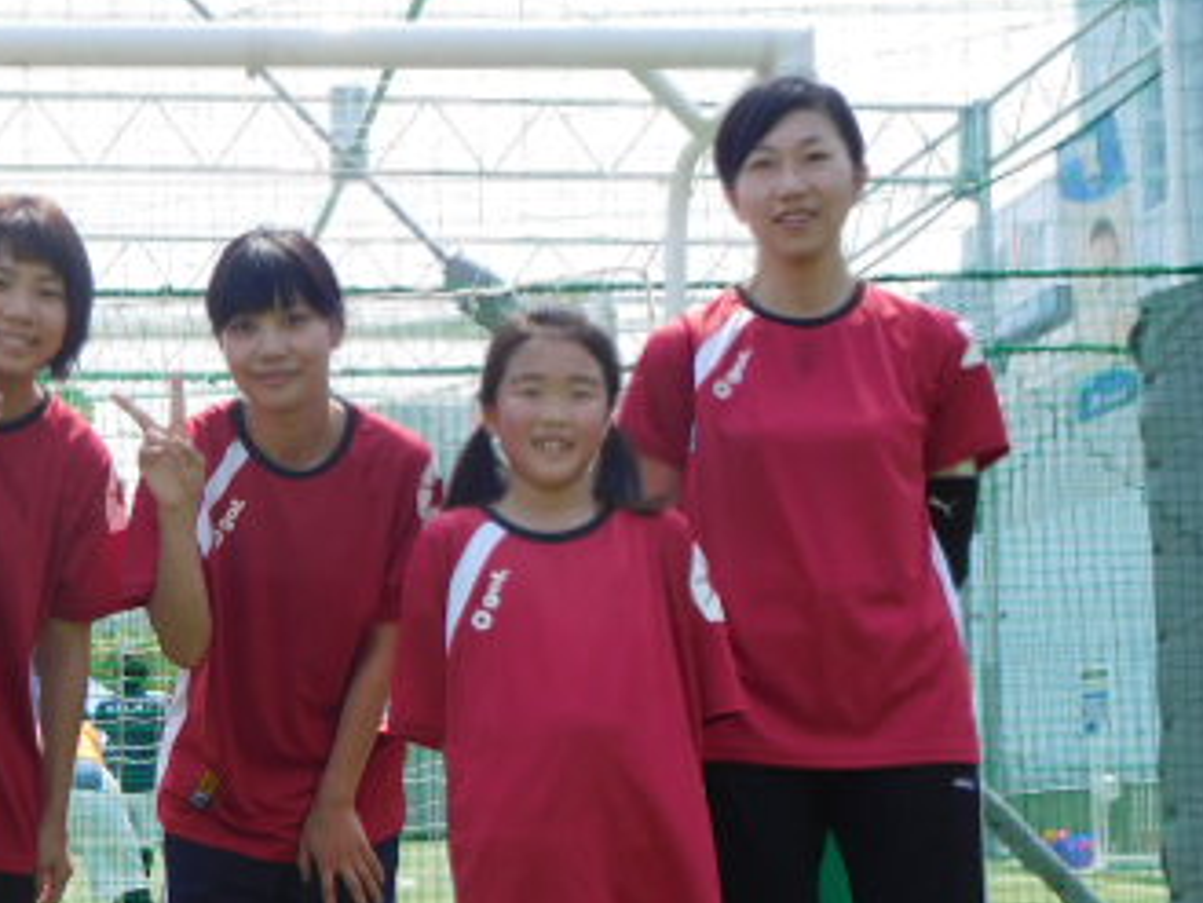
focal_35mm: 68
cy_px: 676
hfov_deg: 27.8
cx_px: 179
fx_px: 2364
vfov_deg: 21.4
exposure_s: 1/640
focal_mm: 6.2
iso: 125
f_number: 3.8
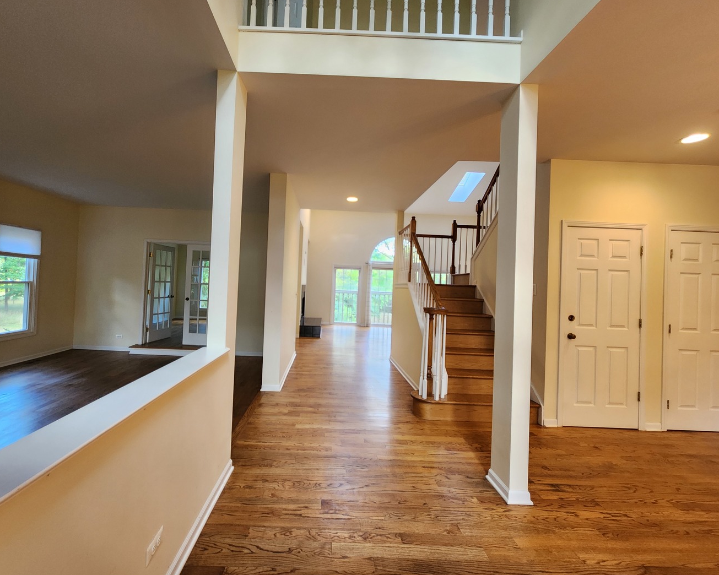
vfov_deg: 88.0
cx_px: 328
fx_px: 298
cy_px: 281
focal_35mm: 14
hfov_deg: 100.5
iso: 250
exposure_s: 1/60
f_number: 2.2
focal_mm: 2.2
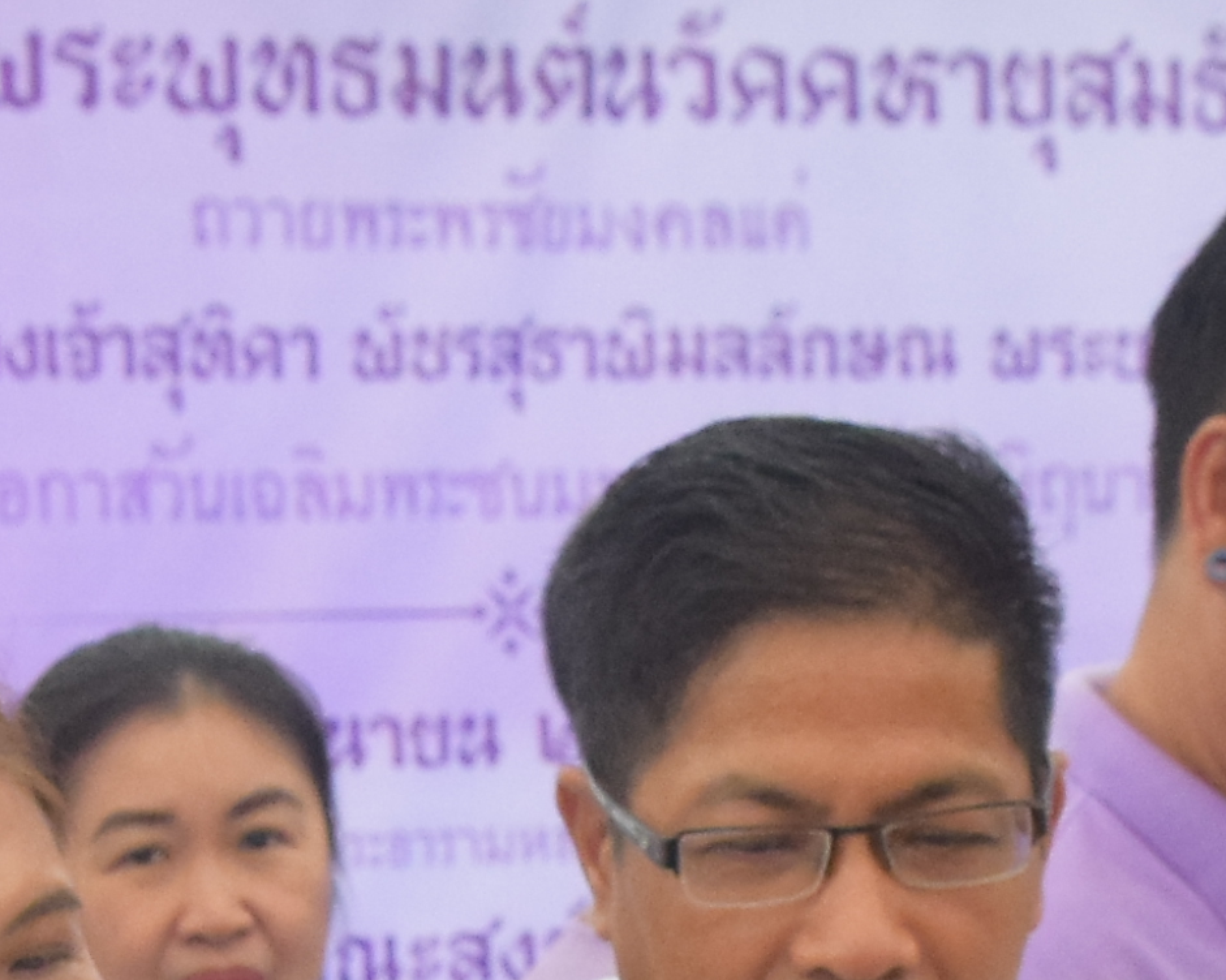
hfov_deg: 11.0
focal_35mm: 175
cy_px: 1409
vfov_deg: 8.6
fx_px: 6347
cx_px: 602
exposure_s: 1/250
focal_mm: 26
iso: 2000
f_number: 8
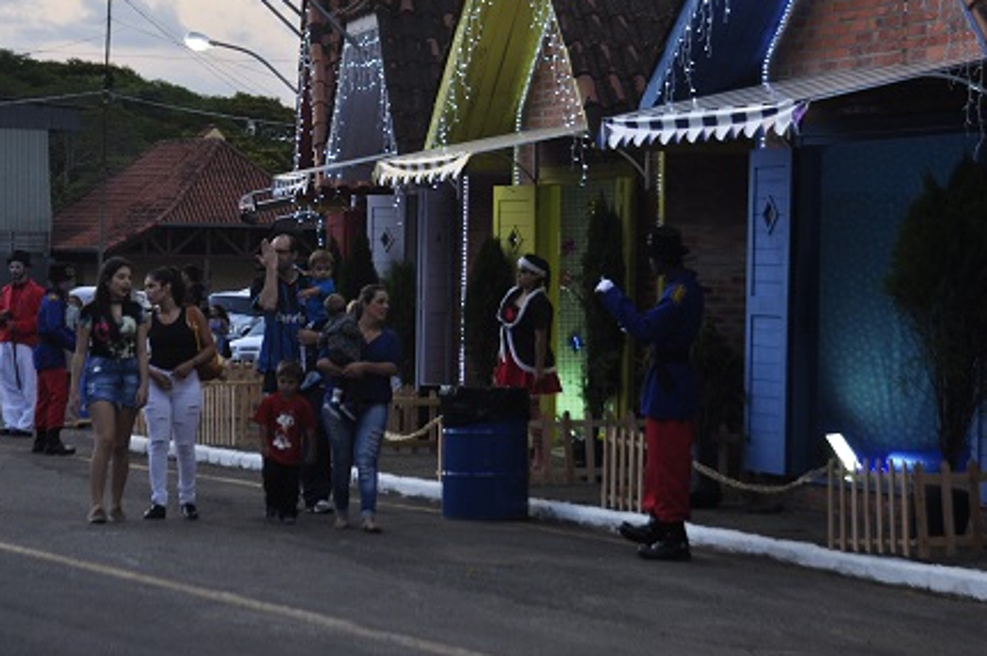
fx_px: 3780
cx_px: 494
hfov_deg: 14.9
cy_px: 239
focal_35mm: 138
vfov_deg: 9.9
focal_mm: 66
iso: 500
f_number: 5.3
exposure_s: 1/100
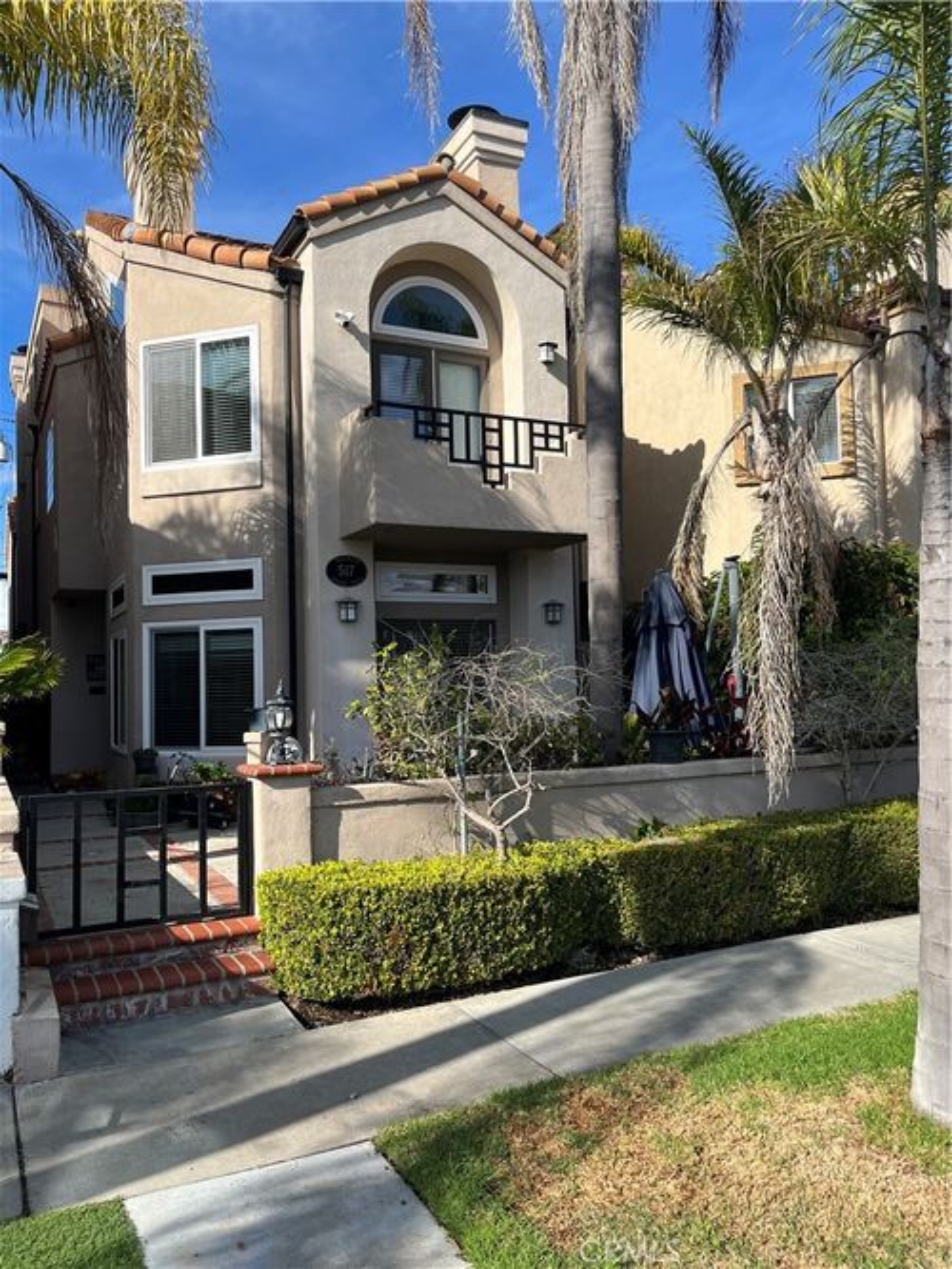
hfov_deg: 53.0
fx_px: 954
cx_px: 476
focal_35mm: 26
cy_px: 634
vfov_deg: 67.3
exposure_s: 1/2410
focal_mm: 5.1
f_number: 1.6
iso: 50
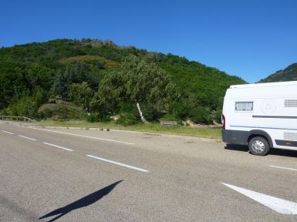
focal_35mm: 26
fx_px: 223
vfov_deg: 53.0
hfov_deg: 67.4
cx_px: 148
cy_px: 109
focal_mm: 4.1
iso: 80
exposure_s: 1/500
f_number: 5
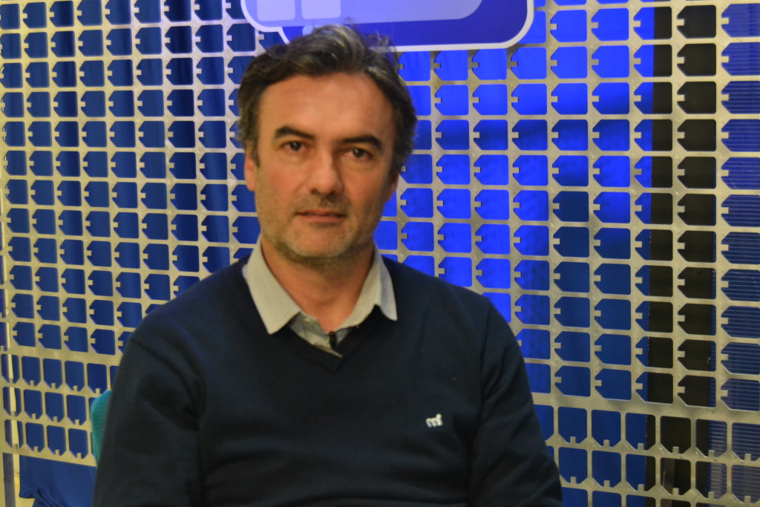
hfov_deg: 29.9
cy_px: 254
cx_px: 380
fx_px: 1425
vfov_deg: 20.2
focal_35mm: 68
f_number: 6.3
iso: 1600
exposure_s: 1/60
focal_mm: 45
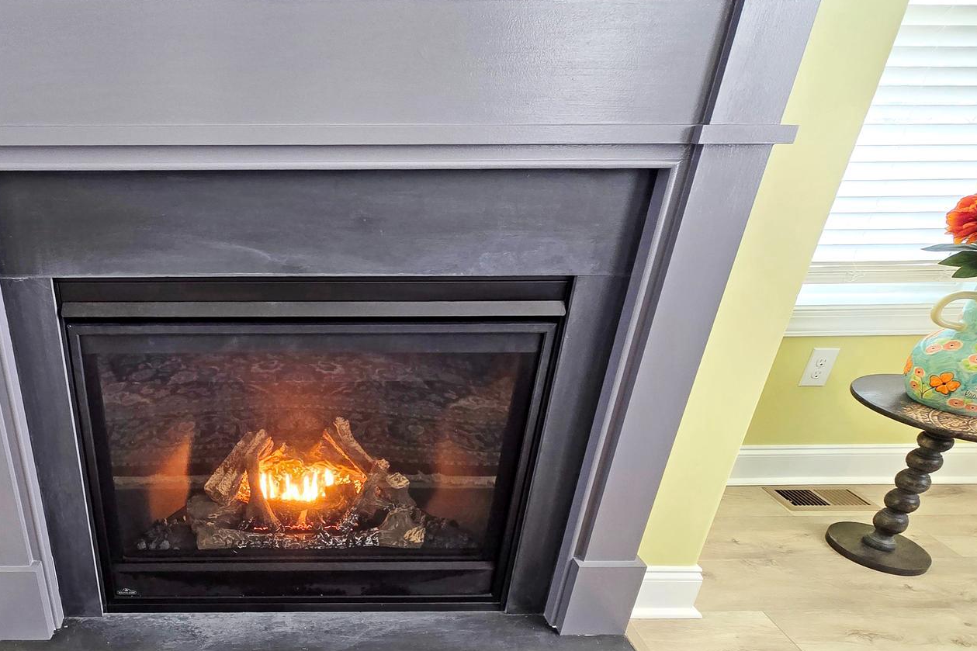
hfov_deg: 74.1
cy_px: 443
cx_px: 268
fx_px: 597
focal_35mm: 22
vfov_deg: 55.8
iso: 125
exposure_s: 1/60
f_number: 2.2
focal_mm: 2.2
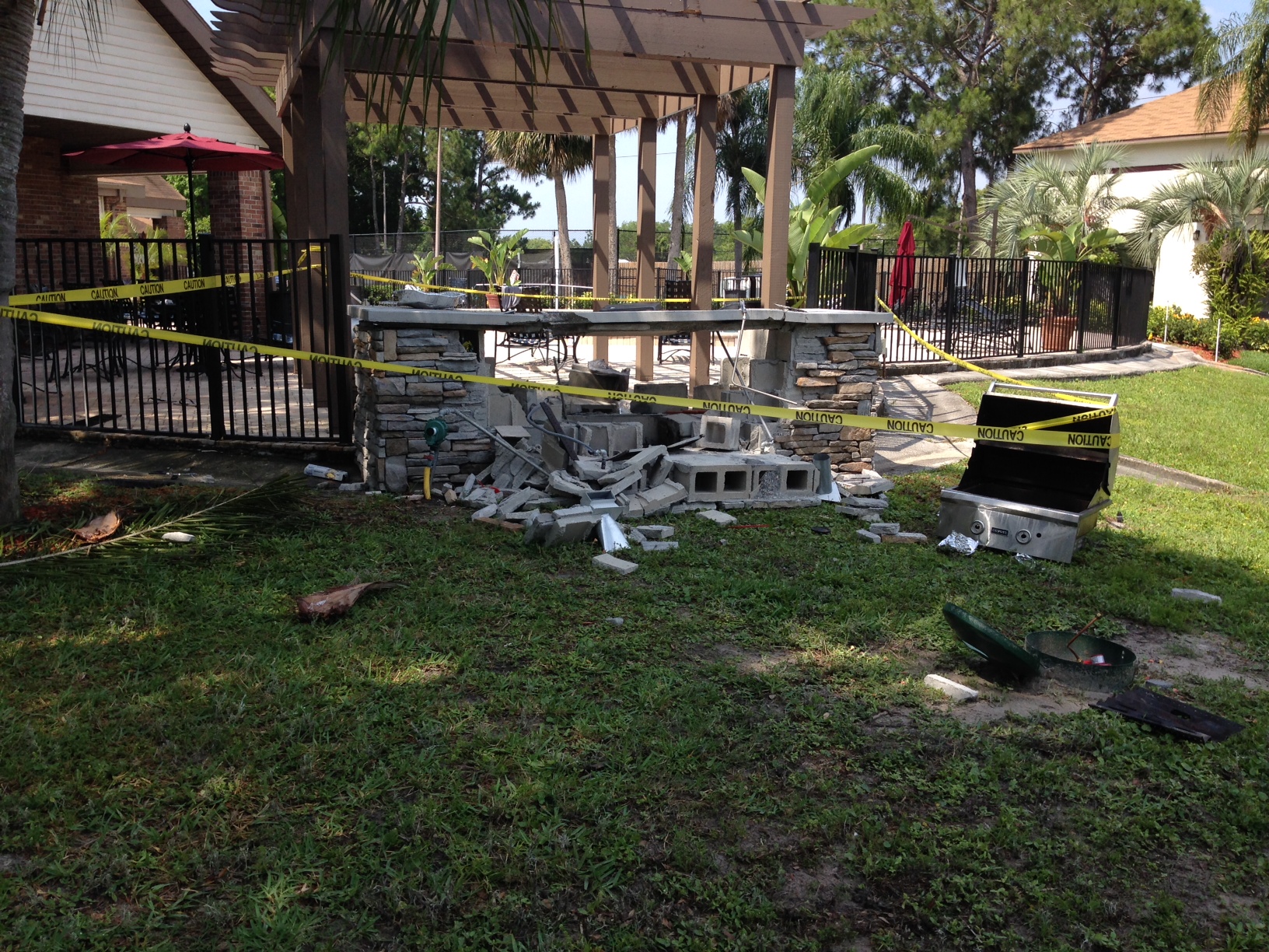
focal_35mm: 33
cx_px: 634
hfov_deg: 55.4
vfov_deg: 42.9
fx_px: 1210
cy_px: 476
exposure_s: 1/786
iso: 50
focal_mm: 4.12
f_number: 2.4
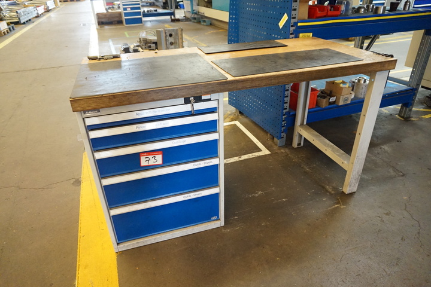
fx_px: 287
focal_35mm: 24
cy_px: 144
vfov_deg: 53.1
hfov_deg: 73.7
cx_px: 216
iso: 3200
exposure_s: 1/50
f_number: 3.5
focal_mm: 16
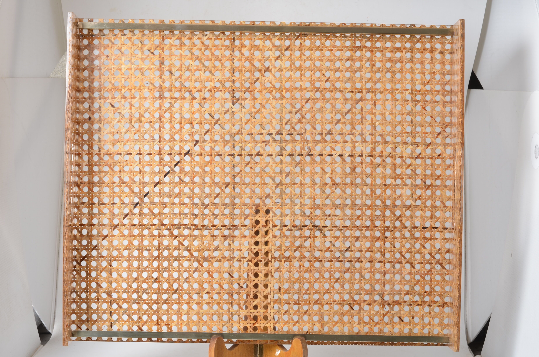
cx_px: 270
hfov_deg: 27.0
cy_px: 178
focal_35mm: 75
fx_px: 1121
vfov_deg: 18.1
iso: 100
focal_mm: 50
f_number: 11
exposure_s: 1/125
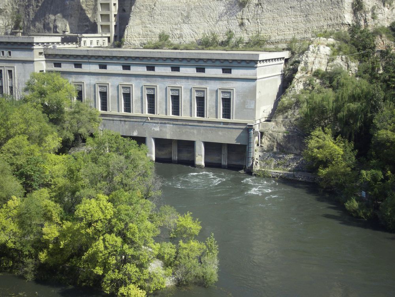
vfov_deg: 22.9
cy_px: 148
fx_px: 730
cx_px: 198
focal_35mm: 64
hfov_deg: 30.3
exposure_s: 1/400
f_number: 4.8
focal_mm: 11.3
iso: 80
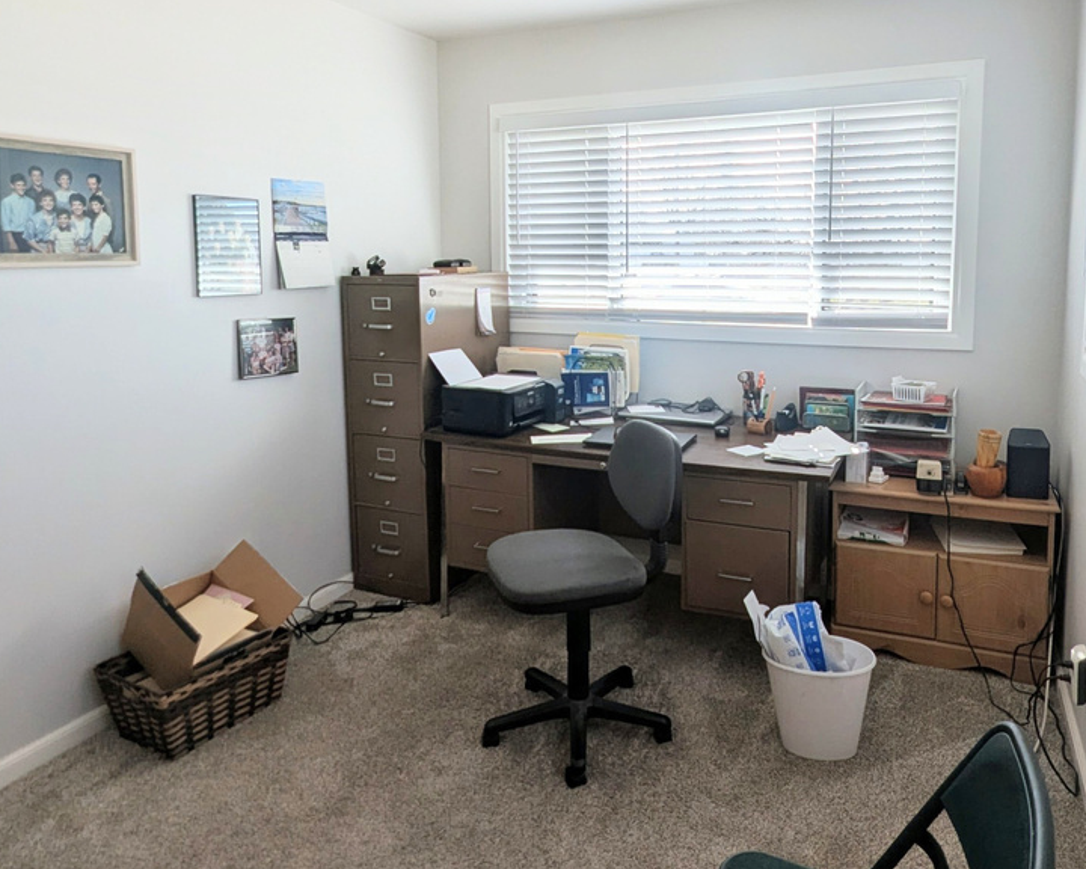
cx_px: 650
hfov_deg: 85.3
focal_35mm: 18
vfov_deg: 73.8
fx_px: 579
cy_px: 415
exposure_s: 1/192
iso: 43
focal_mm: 1.95
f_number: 2.2
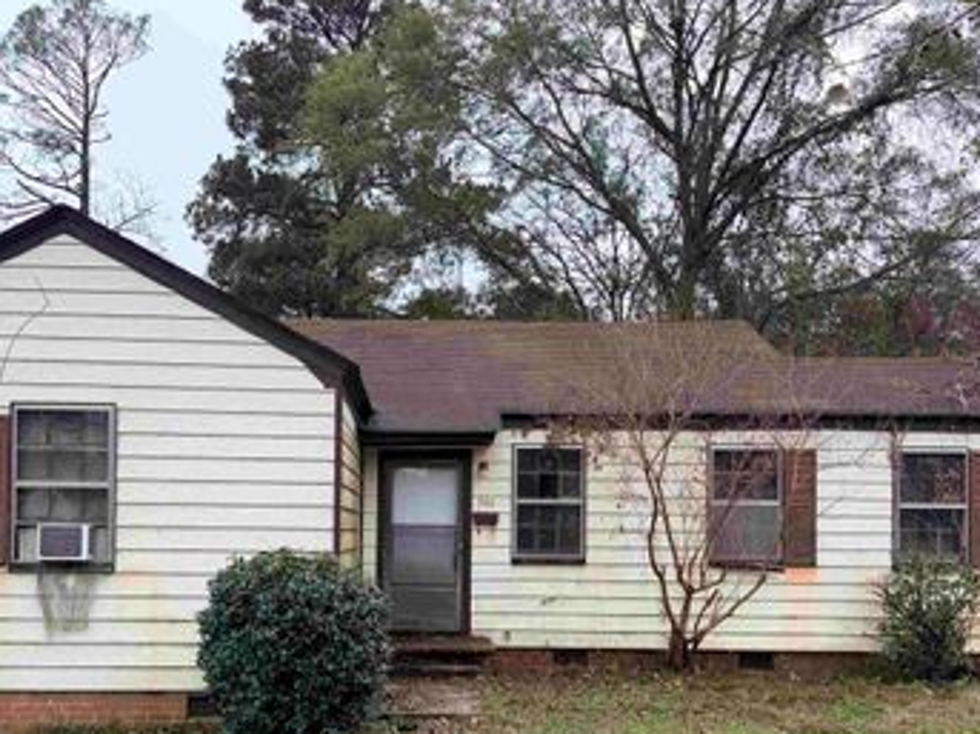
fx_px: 991
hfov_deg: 52.5
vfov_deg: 39.8
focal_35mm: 35
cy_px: 527
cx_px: 437
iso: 80
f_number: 1.78
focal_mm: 6.76
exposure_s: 1/765
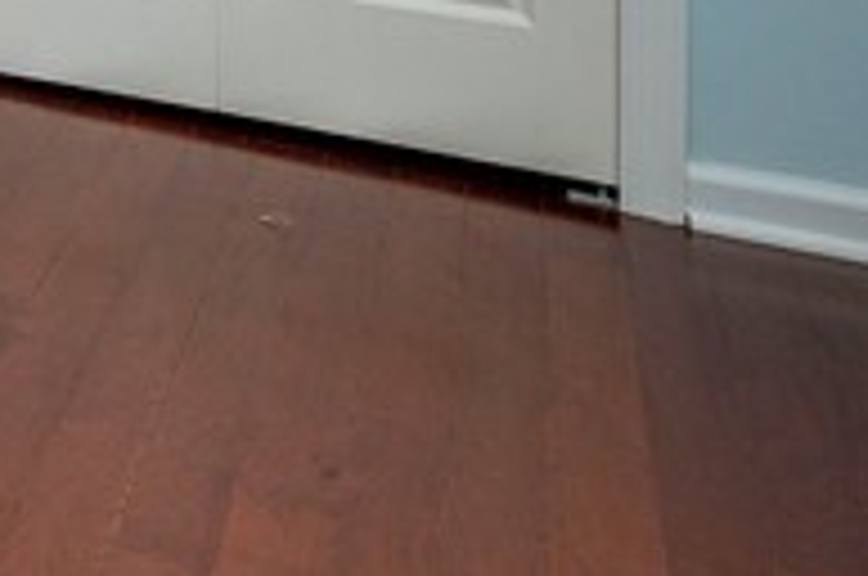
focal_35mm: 79
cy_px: -560
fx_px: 1902
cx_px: -1050
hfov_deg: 16.3
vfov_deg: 14.4
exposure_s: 1/60
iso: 200
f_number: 9
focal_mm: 14
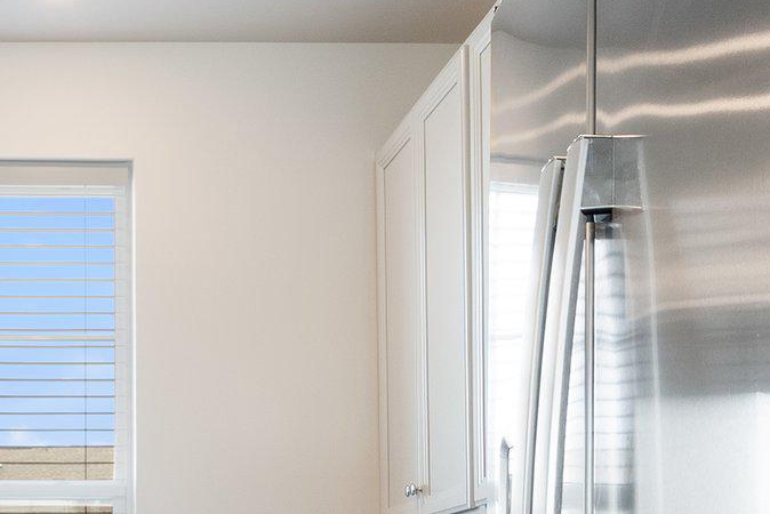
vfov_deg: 16.0
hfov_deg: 23.7
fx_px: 1755
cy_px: 628
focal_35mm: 82
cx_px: 0
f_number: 10
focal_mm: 18
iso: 400
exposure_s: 1/200
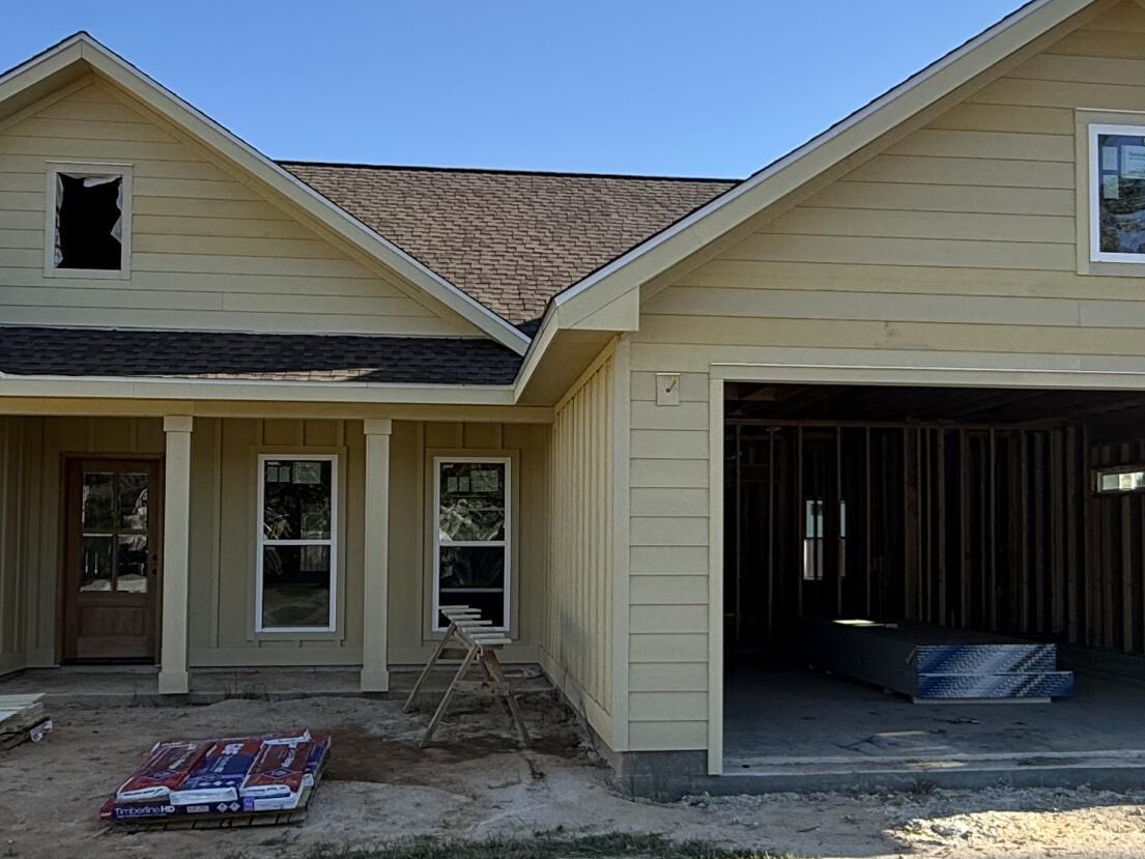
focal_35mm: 38
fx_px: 1257
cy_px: 482
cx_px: 601
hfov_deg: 49.0
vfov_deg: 37.7
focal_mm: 2.22
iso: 50
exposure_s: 1/638
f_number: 2.2
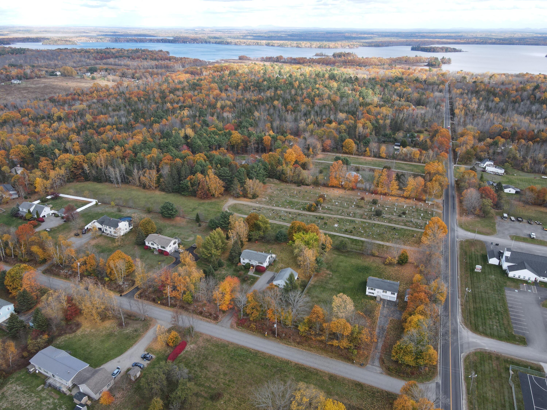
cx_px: 274
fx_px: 379
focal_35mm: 24
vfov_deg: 56.8
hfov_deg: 71.6
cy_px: 205
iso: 100
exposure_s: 1/200
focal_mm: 4.5
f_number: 2.8
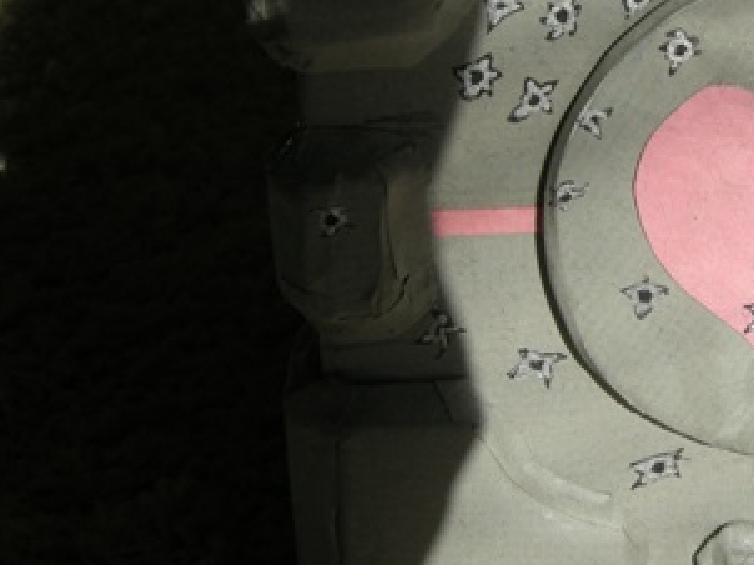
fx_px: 1894
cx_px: 789
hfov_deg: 21.6
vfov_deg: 16.9
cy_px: 160
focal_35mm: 87
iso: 64
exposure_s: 1/267
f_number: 5.1
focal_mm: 8.5
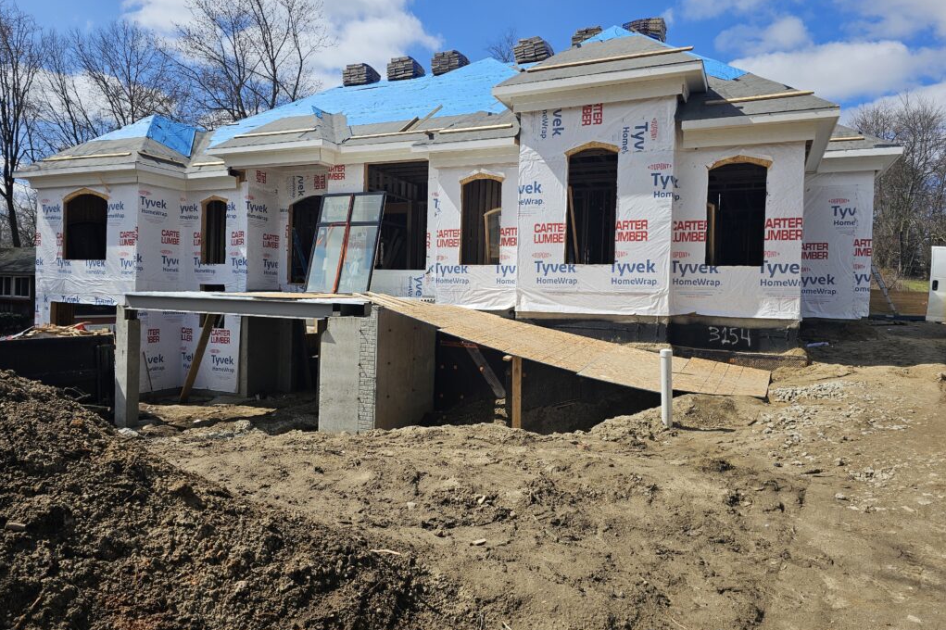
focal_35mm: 24
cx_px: 473
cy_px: 303
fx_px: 630
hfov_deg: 73.8
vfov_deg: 53.1
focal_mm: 6.3
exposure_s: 1/1055
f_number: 1.7
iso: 10
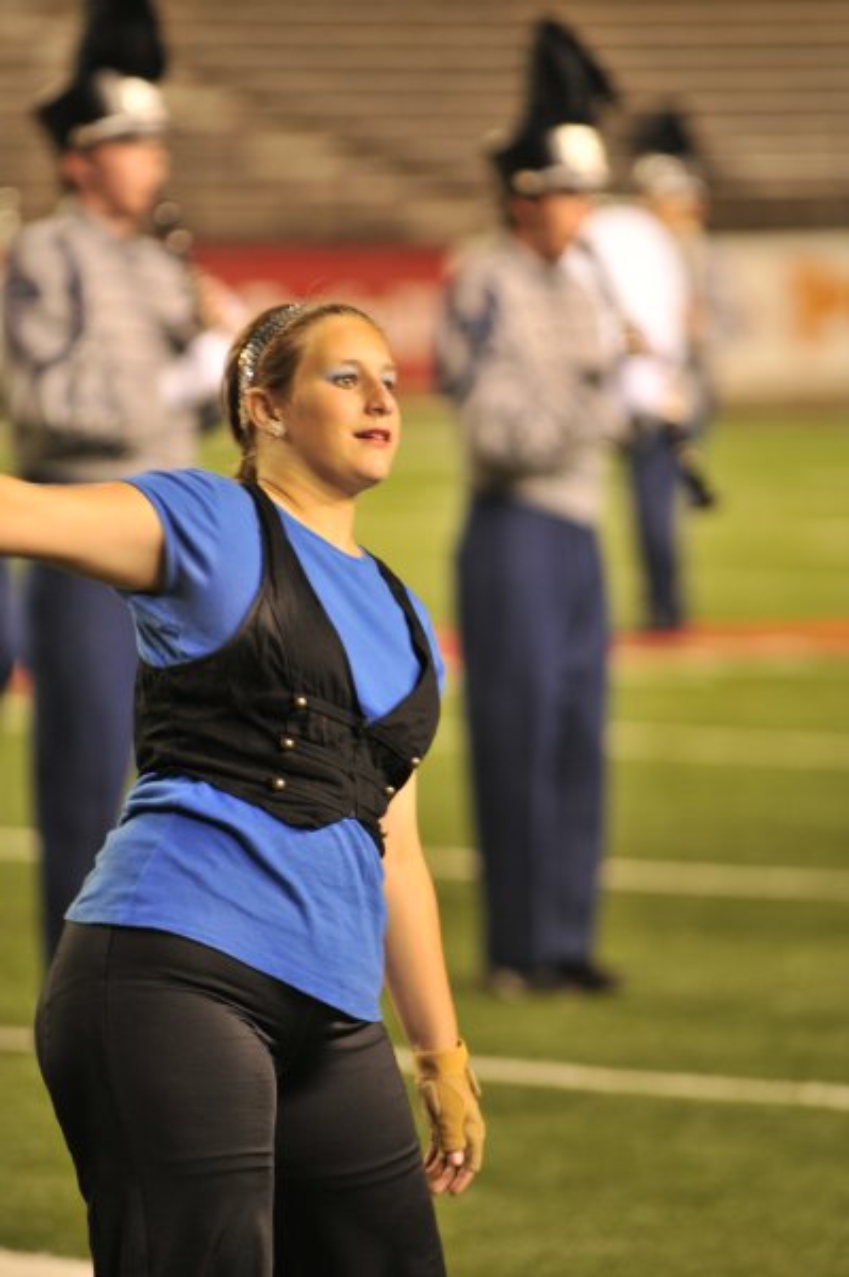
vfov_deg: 6.9
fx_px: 10630
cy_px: 638
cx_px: 424
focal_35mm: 300
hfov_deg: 4.6
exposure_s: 1/60
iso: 360
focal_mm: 200
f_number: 2.8
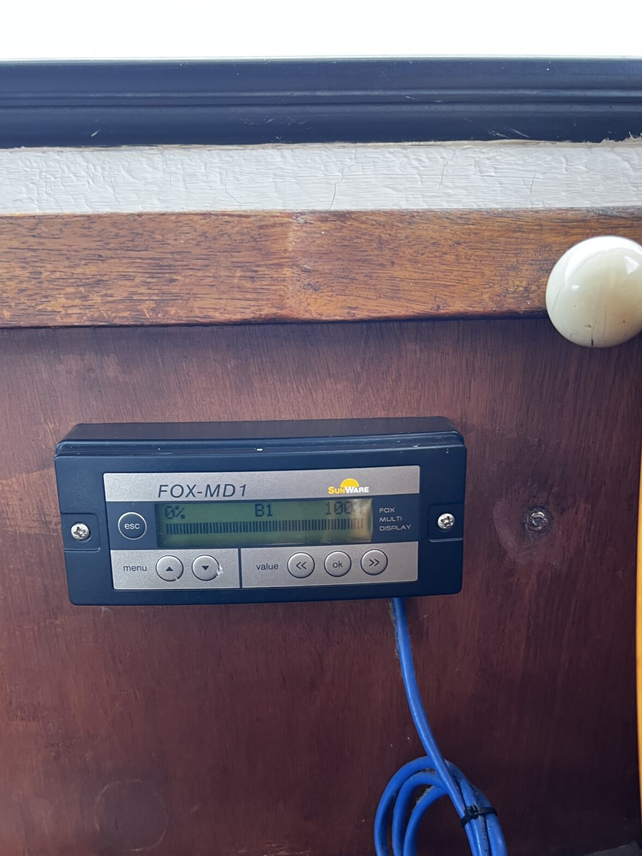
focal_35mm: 33
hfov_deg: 42.9
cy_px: 538
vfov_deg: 54.7
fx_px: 816
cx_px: 309
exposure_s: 1/69
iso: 125
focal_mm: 5.7
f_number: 1.5
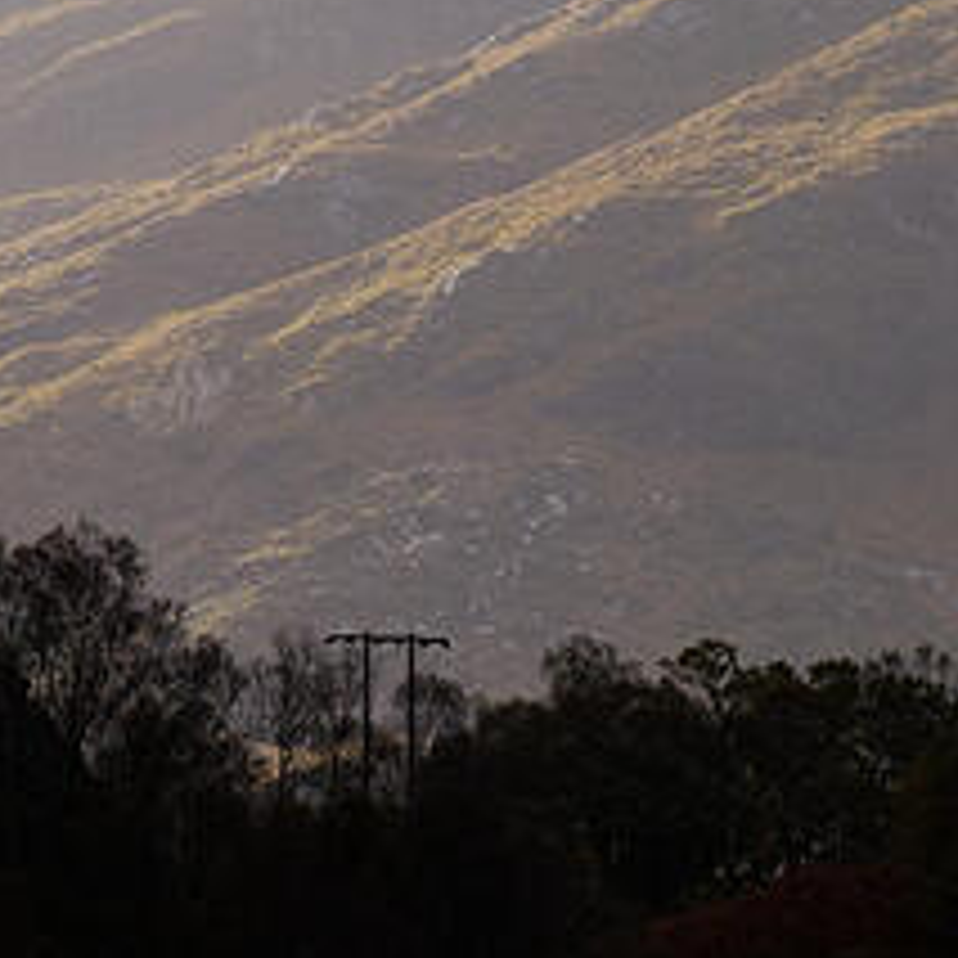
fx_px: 17722
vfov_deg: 3.1
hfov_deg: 3.1
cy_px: -47
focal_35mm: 566
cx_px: 319
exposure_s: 1/800
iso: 640
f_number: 6.4
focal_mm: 137
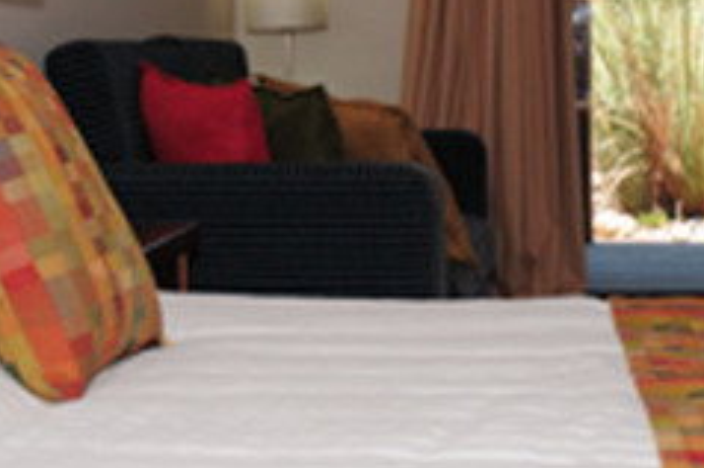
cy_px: 120
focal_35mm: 108
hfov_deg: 18.8
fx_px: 2109
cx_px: 189
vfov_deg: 12.6
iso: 500
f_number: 8
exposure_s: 1/250
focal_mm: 38
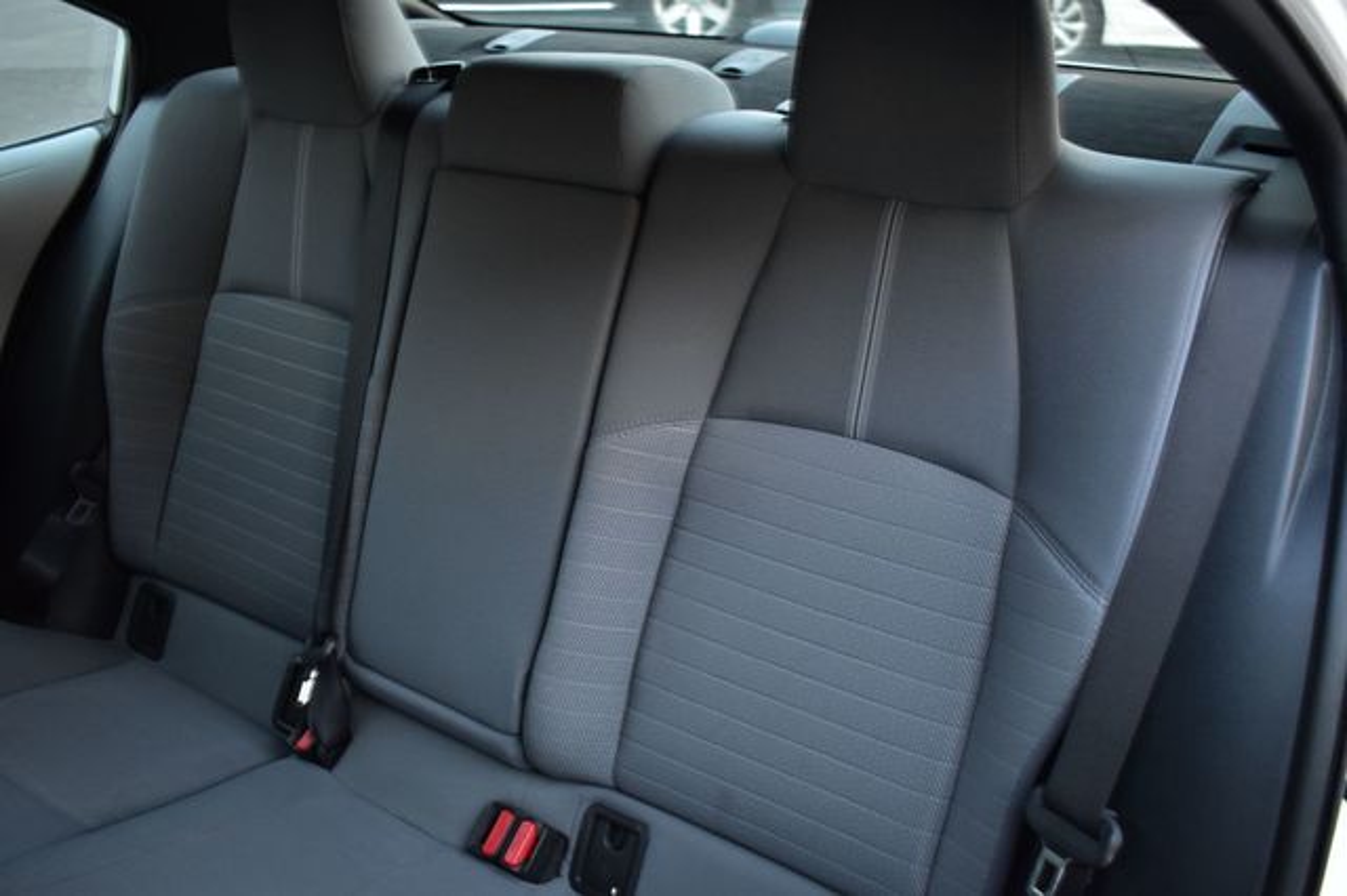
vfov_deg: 39.9
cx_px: 674
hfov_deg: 57.2
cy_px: 448
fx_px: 1234
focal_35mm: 33
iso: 1600
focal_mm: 22
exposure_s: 1/10
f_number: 3.8
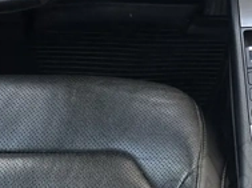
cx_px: 316
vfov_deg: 11.6
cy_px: -95
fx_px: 886
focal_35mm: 122
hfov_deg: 15.5
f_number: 1.7
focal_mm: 6.3
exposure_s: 1/100
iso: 125
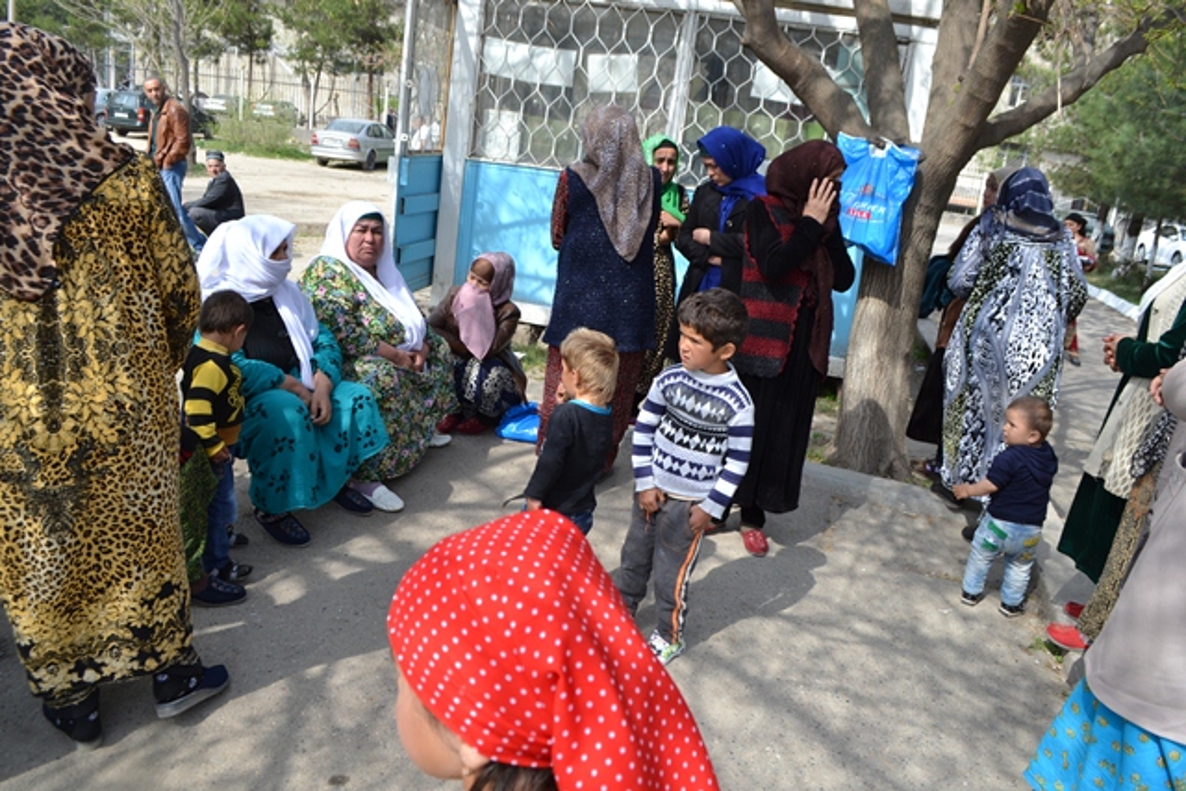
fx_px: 890
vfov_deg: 48.0
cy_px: 396
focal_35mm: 27
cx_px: 593
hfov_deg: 67.4
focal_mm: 18
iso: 100
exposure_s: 1/160
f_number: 6.3
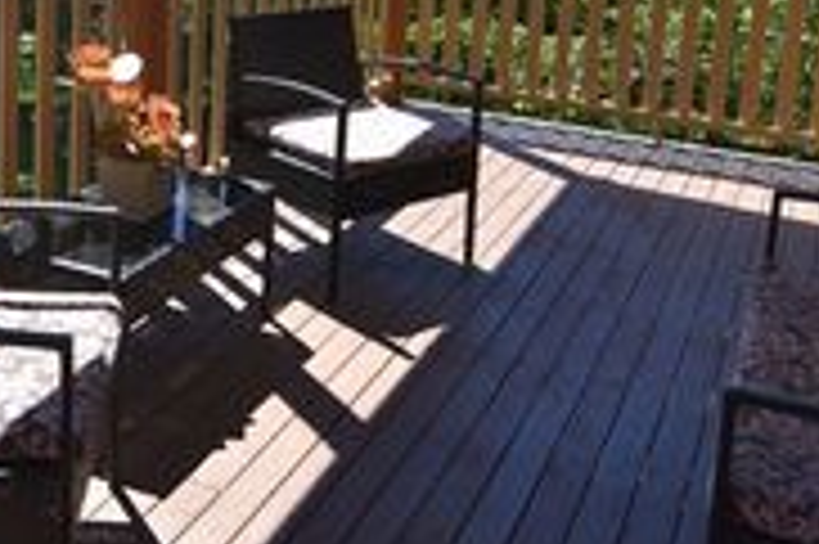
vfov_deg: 25.5
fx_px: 1143
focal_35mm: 50
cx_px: 202
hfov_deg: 38.4
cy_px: -2
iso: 250
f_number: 8
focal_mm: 13
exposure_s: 1/500
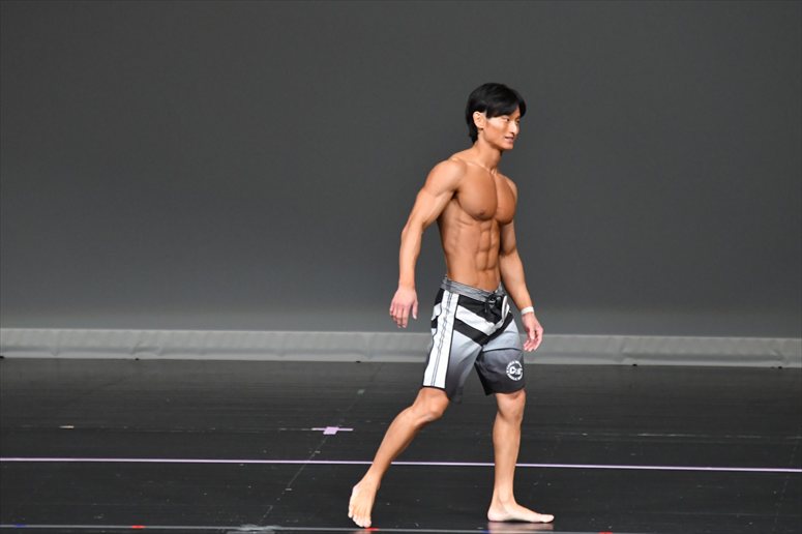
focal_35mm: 345
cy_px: 267
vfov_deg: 4.0
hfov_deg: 6.0
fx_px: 7682
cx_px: 401
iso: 4000
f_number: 5.6
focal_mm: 230
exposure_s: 1/400
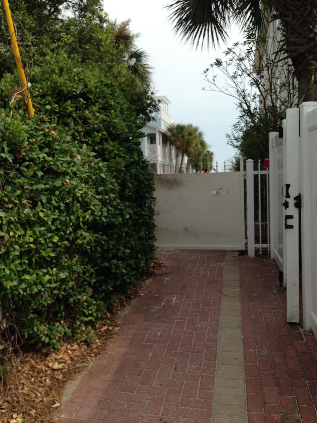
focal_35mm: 33
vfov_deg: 55.4
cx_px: 158
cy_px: 212
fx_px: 403
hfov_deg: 42.9
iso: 50
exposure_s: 1/1261
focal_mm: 4.12
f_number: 2.4
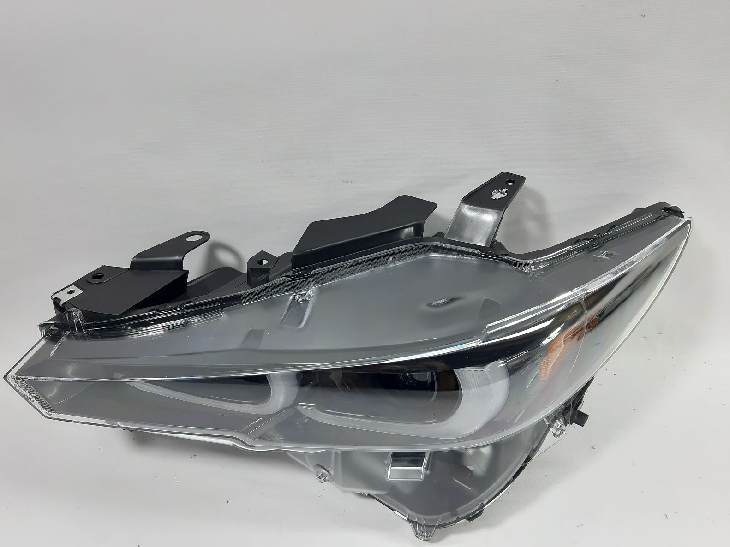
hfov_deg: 61.6
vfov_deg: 48.2
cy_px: 287
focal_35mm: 29
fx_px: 611
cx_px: 348
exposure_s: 1/50
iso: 50
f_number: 1.7
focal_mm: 3.93
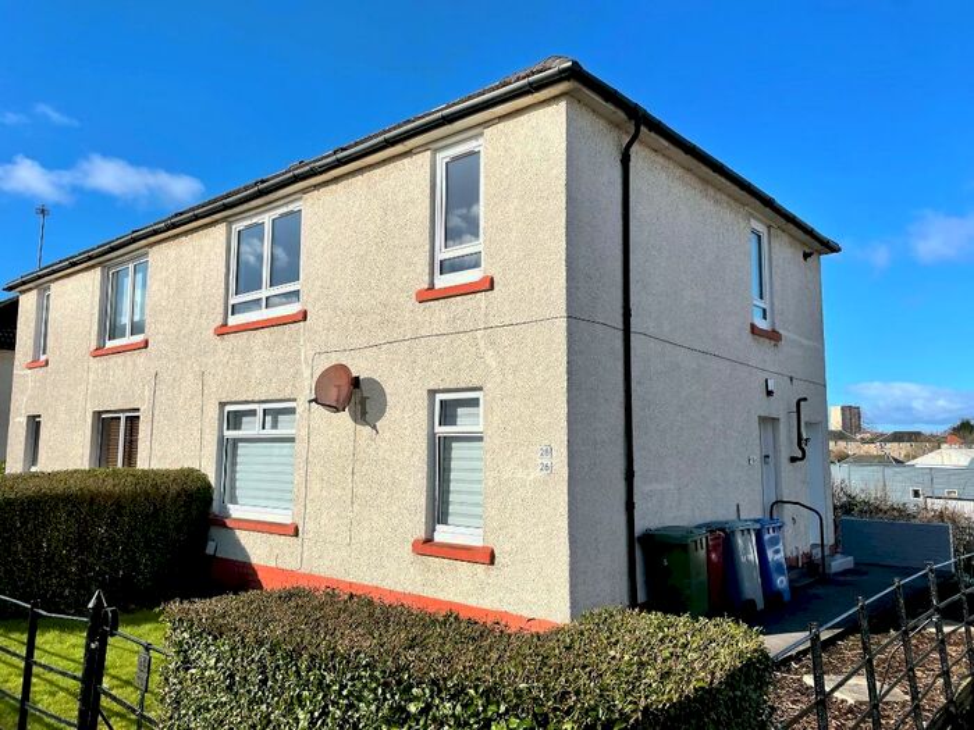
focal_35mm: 26
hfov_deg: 67.3
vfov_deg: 53.1
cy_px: 365
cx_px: 487
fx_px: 732
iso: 32
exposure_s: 1/8403
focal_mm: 4.2
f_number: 1.6
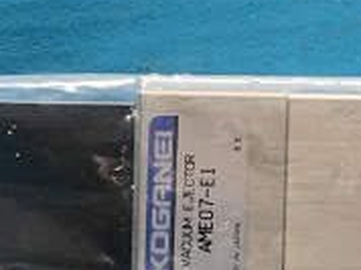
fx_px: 1229
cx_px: 153
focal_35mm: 118
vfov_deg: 12.5
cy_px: 228
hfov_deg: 16.7
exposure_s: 1/60
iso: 200
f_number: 1.8
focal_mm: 4.25
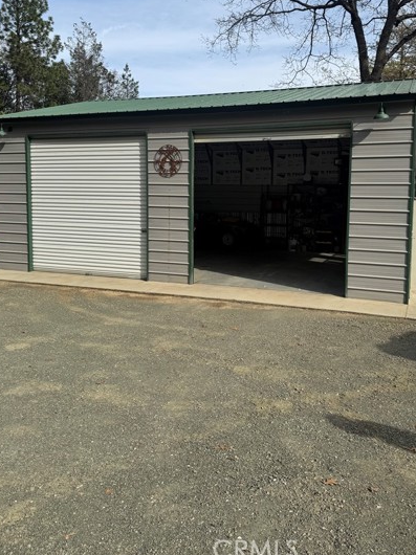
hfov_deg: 48.0
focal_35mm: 29
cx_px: 239
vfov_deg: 61.3
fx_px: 465
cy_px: 229
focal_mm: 6.76
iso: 80
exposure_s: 1/3802
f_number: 1.78
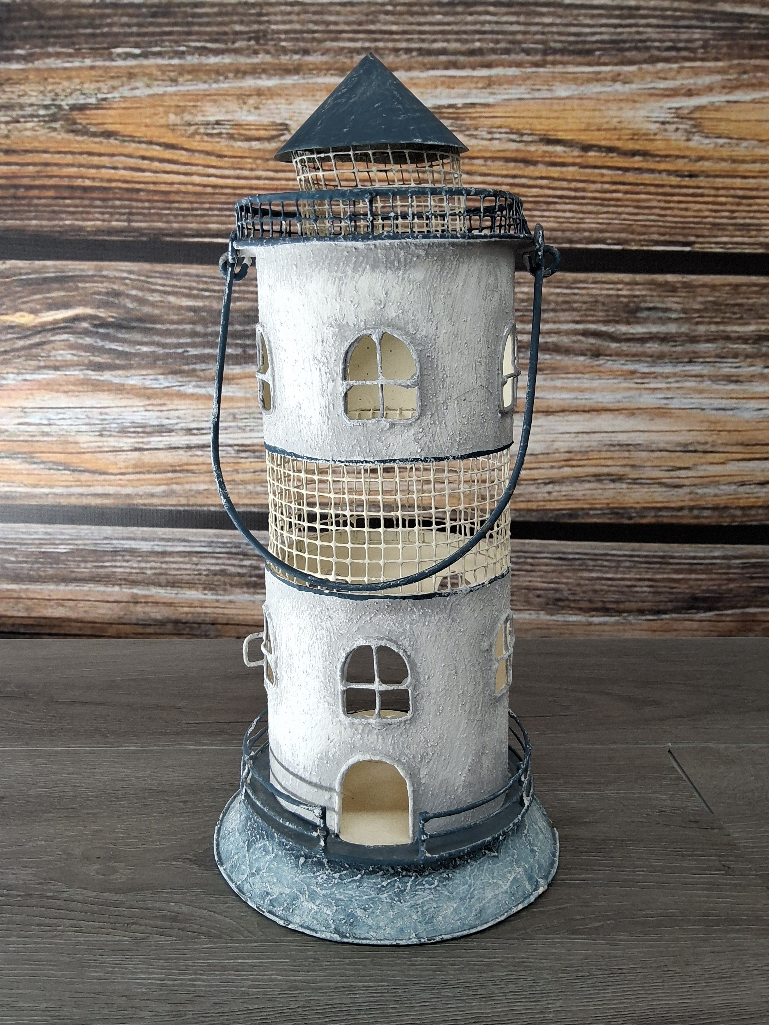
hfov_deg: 54.9
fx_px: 741
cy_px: 512
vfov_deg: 69.4
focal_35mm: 25
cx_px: 384
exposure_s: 1/120
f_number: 2
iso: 200
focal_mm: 3.08
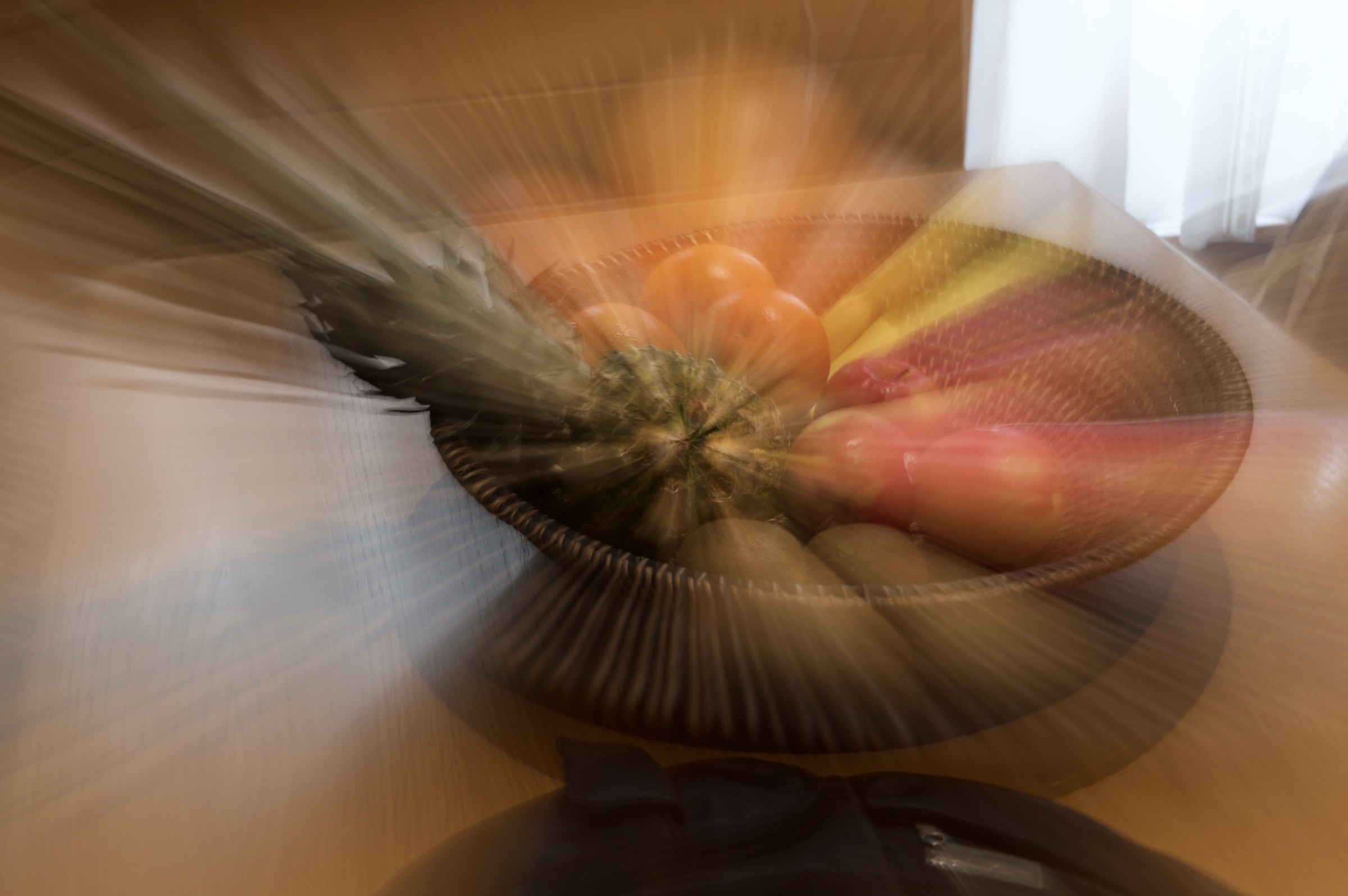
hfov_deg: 43.6
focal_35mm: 45
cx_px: 674
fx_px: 1683
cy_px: 448
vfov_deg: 29.8
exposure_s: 1/1.3
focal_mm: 30
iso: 100
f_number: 7.1
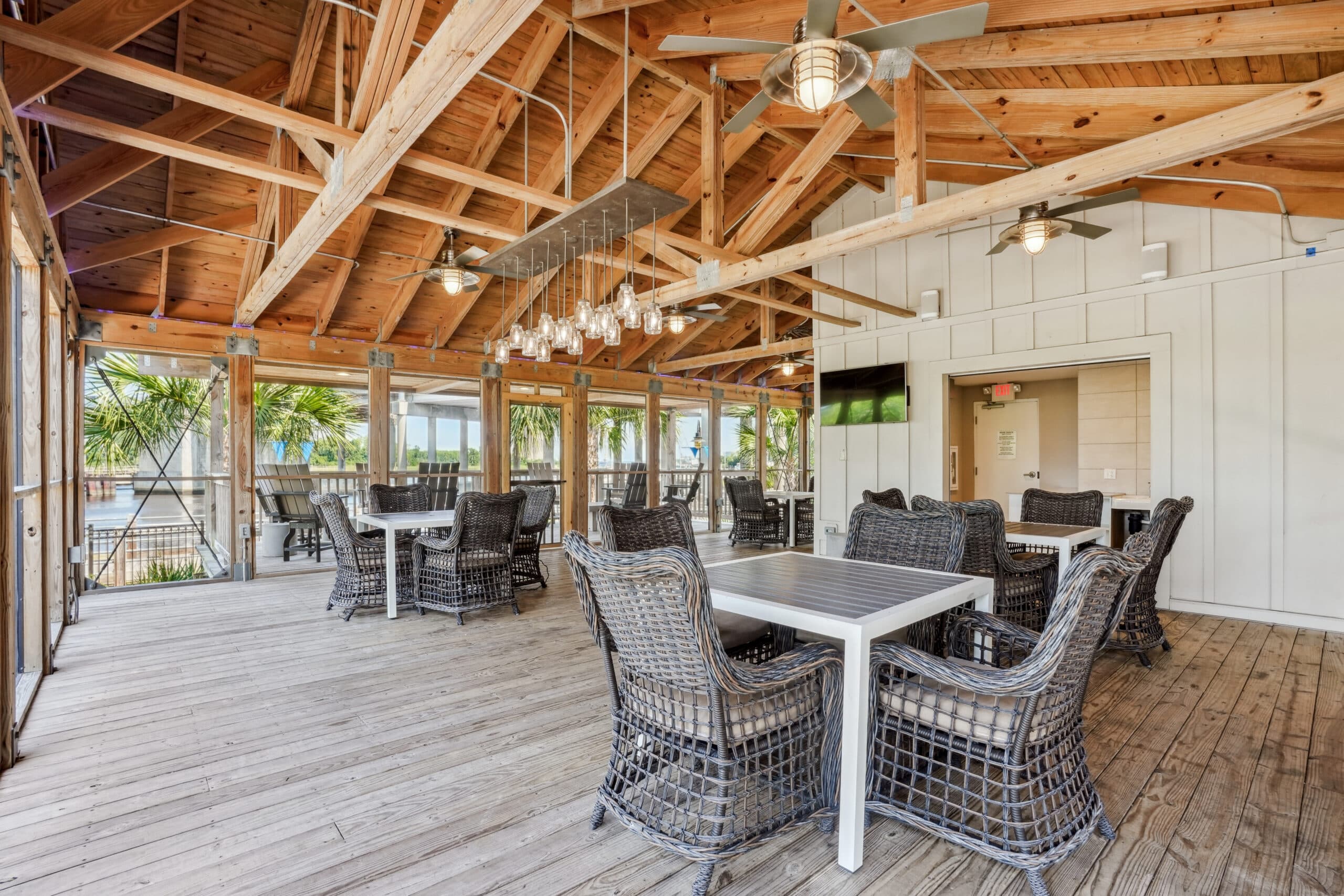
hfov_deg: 96.7
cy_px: 448
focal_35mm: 16
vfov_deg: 73.8
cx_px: 672
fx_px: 597
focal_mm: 16
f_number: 11
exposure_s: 1/25
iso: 400
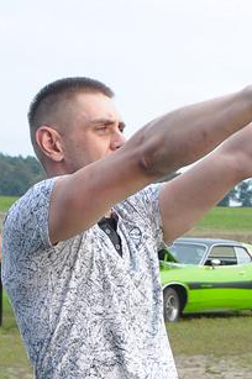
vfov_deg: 12.1
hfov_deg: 8.1
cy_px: 448
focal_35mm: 166
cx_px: 335
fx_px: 1747
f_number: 6.3
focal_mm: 40
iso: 400
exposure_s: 1/160
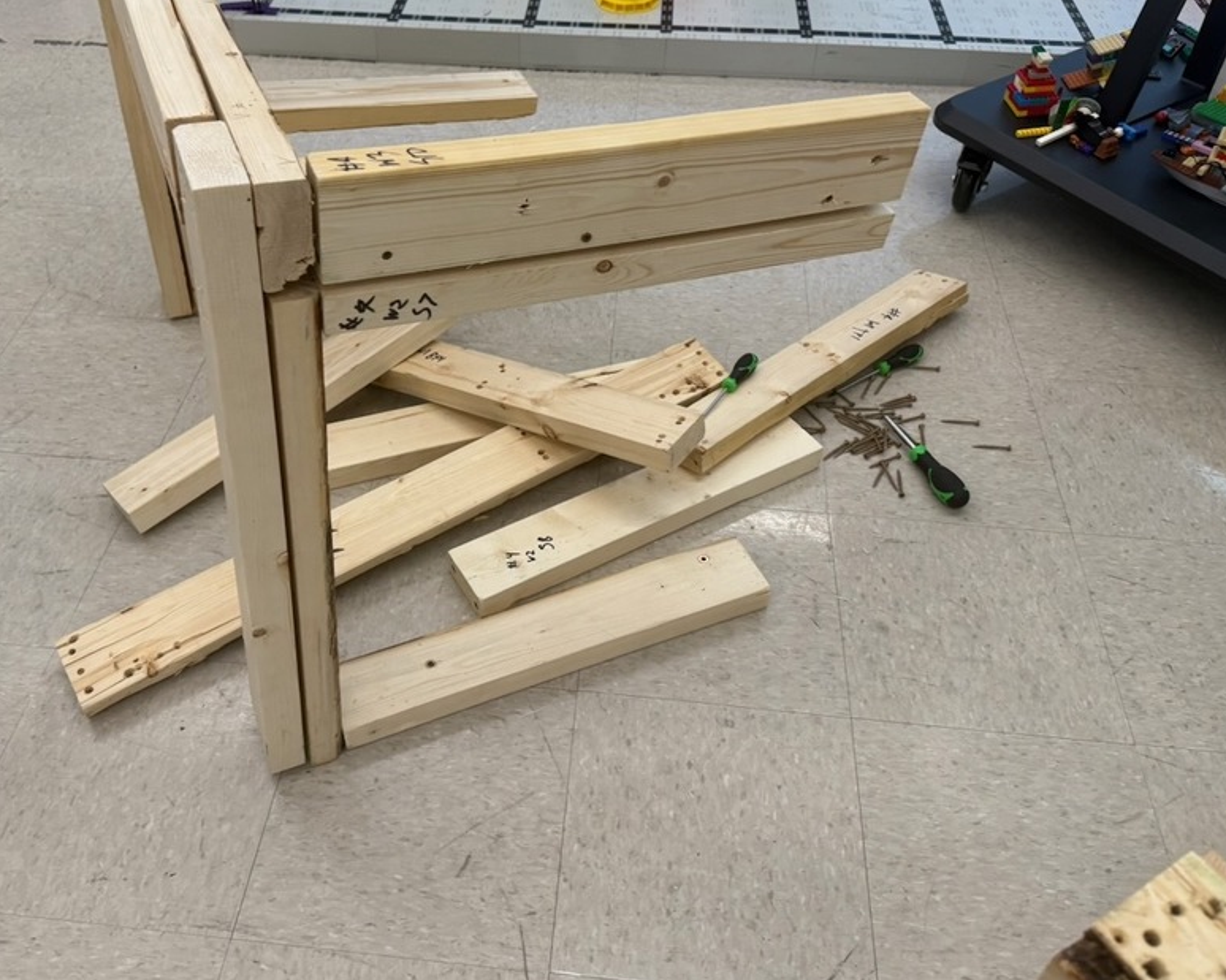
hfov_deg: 57.1
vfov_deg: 46.9
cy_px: 404
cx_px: 553
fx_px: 1125
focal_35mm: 31
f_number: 1.78
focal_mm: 6.76
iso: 160
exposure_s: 1/75
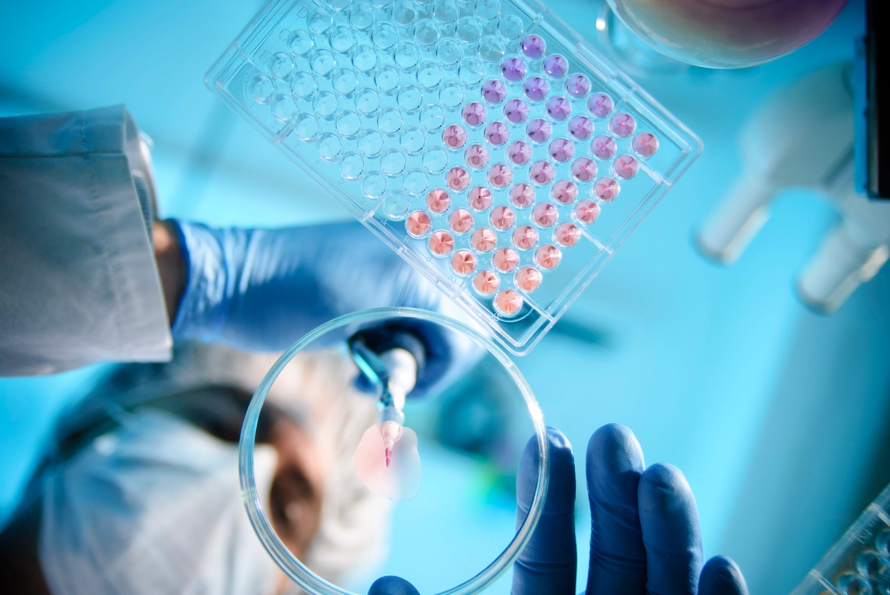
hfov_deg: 37.8
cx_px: 445
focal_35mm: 52
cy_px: 298
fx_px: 1299
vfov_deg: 25.8
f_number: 2.8
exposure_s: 1/160
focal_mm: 35
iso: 100
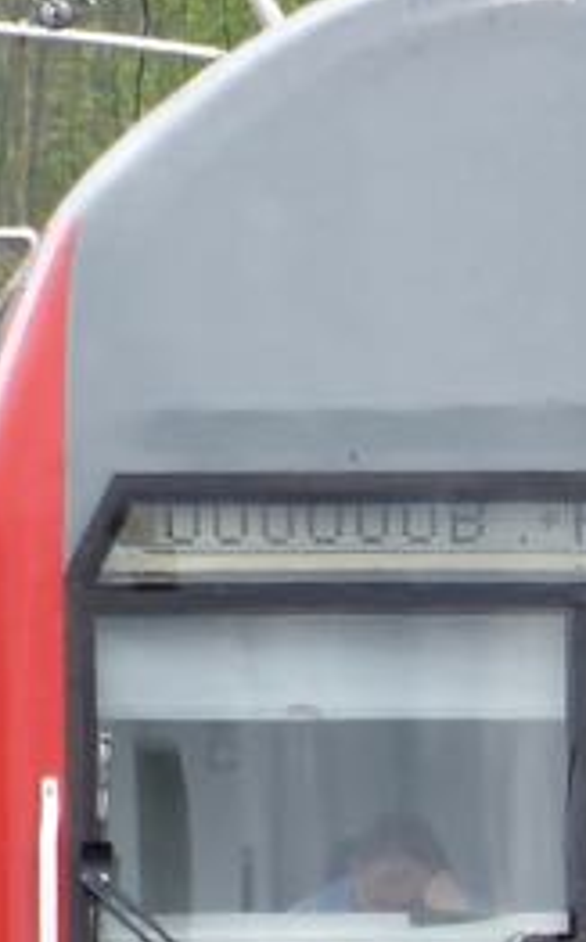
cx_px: 1294
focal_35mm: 2682
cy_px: 669
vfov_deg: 0.8
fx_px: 68759
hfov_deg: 0.5
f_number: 6
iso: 100
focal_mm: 83.4
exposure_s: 1/100
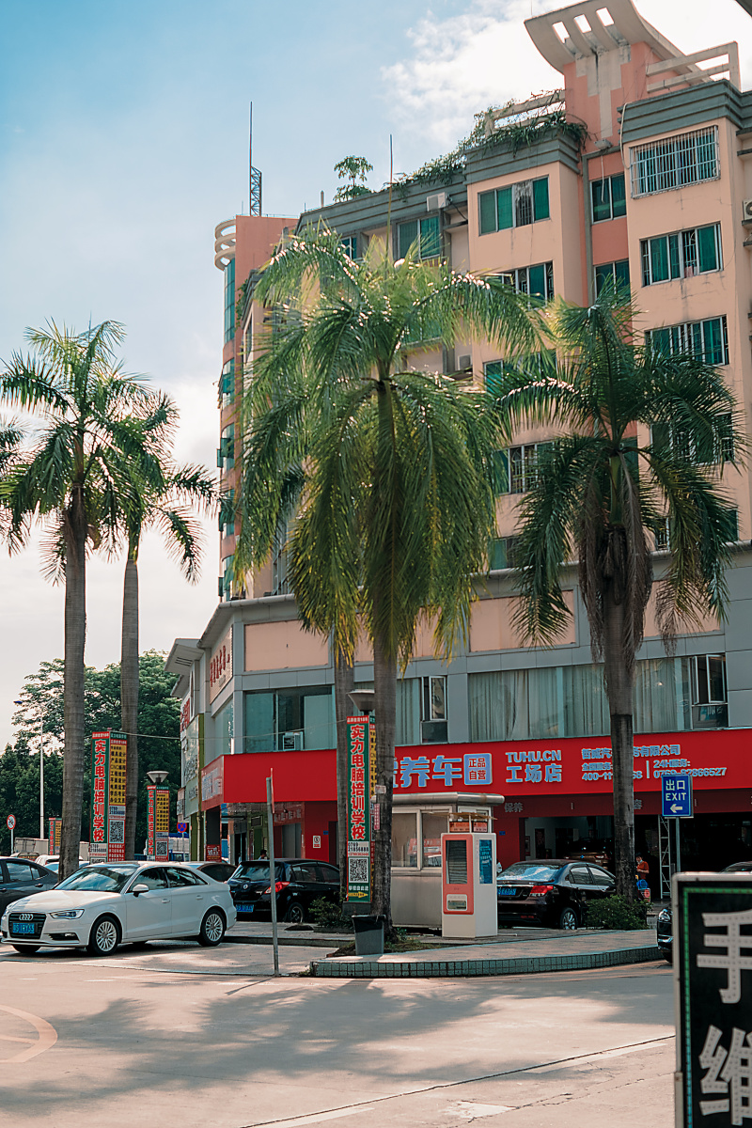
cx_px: 376
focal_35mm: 53
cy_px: 564
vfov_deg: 37.5
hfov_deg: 25.5
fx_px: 1661
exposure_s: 1/1500
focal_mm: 35
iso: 200
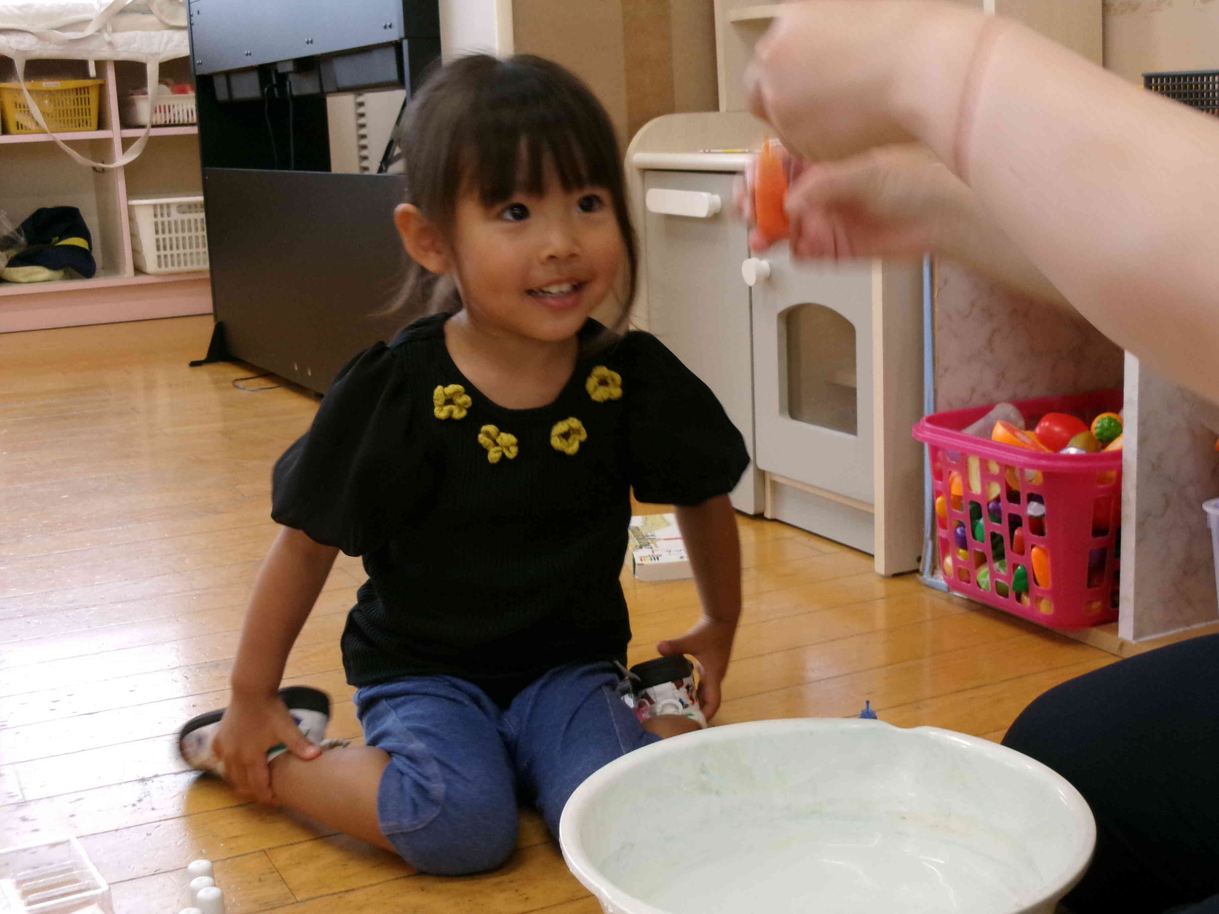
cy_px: 457
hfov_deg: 36.2
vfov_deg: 27.5
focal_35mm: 53
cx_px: 610
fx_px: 1866
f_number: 4.9
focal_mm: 9.5
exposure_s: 1/34
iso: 334
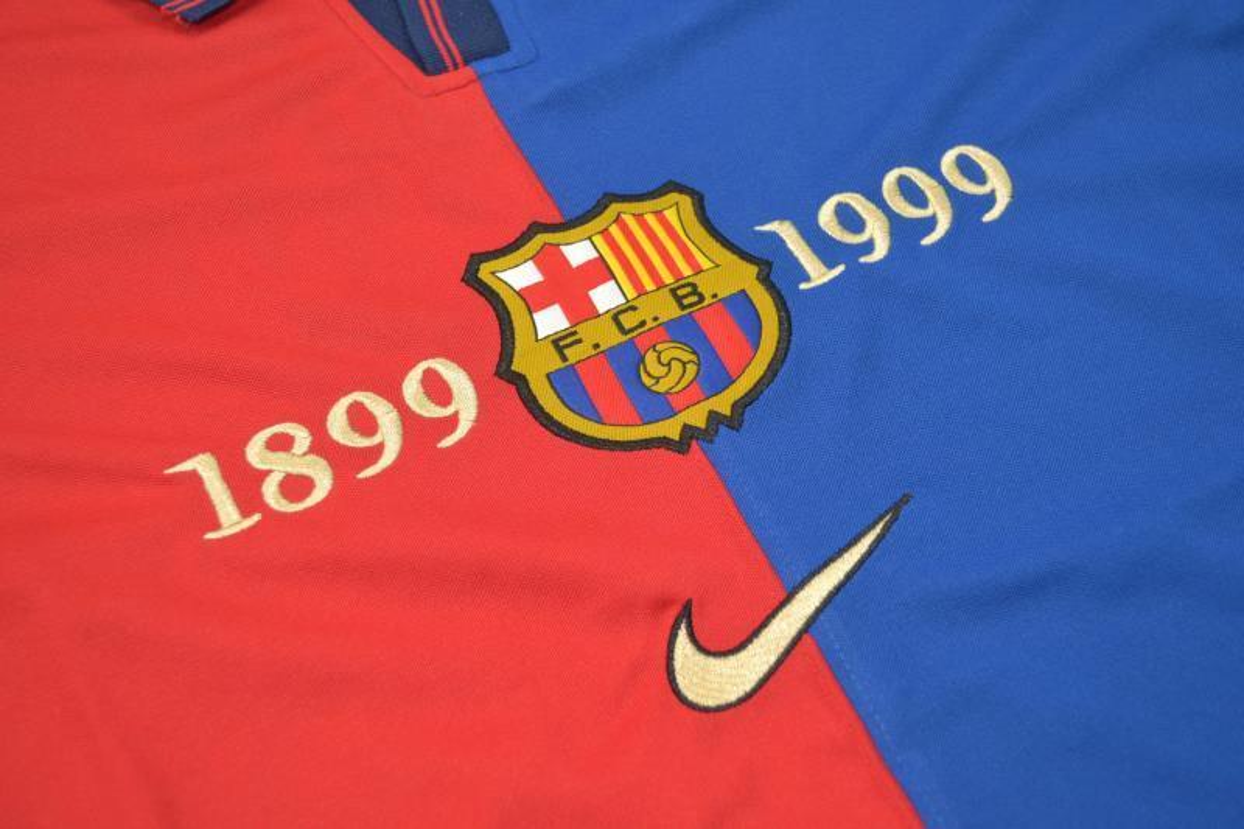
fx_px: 1762
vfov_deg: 26.5
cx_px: 622
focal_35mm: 51
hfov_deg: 38.9
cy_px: 414
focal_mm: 34
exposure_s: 1/60
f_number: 5
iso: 200
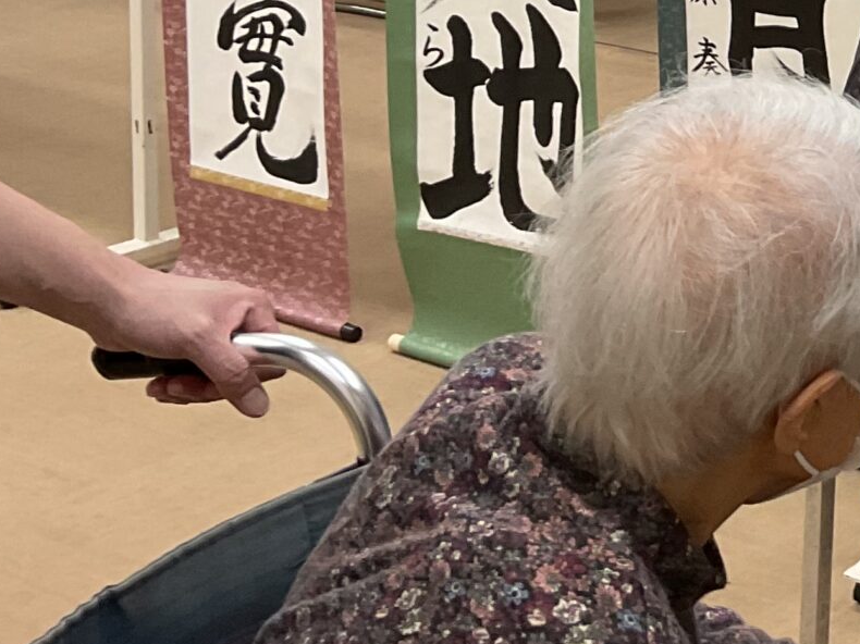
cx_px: 1168
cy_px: -158
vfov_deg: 15.1
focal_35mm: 94
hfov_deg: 19.1
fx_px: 2335
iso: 64
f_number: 1.8
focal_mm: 3
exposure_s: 1/60
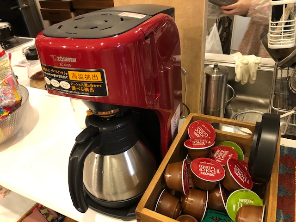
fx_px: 239
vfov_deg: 49.7
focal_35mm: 28
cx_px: 148
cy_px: 111
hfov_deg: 63.4
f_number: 1.8
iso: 64
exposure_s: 1/15
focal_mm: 3.99
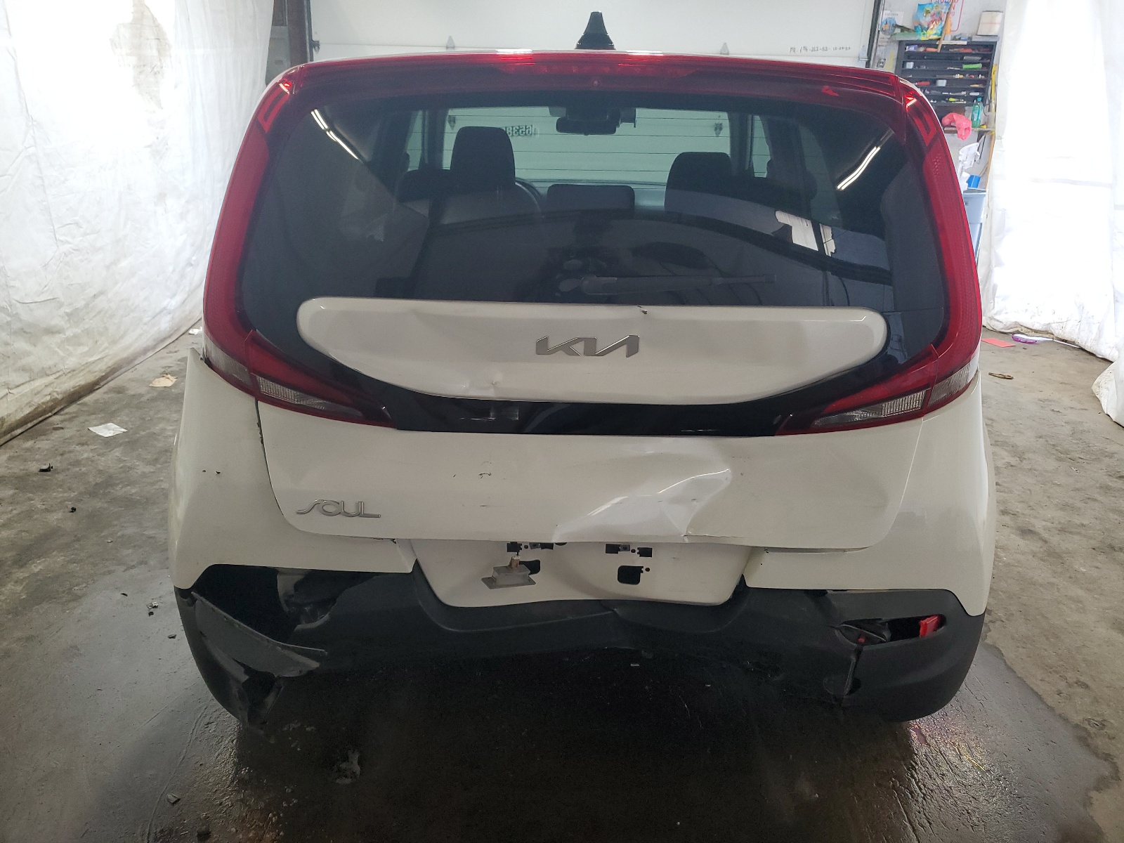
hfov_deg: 67.3
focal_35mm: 26
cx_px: 562
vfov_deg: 53.1
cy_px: 422
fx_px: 844
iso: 88
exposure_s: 1/60.2
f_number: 1.5
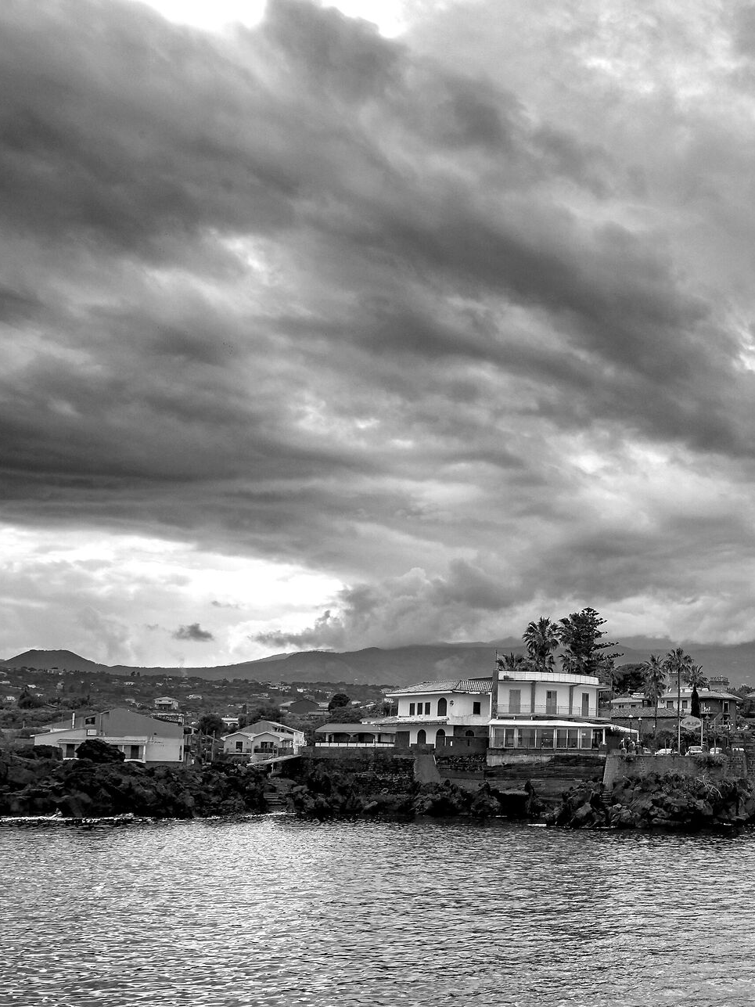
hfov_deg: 29.4
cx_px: 879
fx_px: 1251
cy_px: 481
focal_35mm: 43
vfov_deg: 43.8
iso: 125
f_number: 13
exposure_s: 1/80
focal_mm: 24
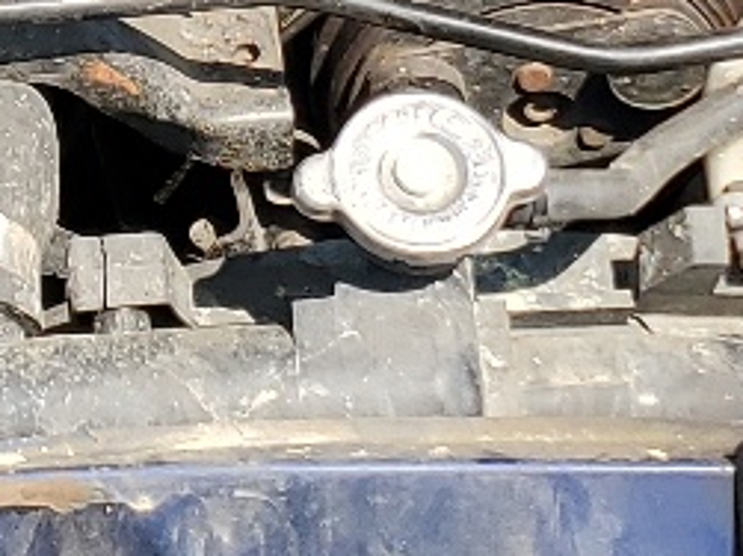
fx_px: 3561
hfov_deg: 11.8
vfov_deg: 8.7
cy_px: -349
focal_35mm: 166
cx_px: 9
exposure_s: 1/1667
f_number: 1.5
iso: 50
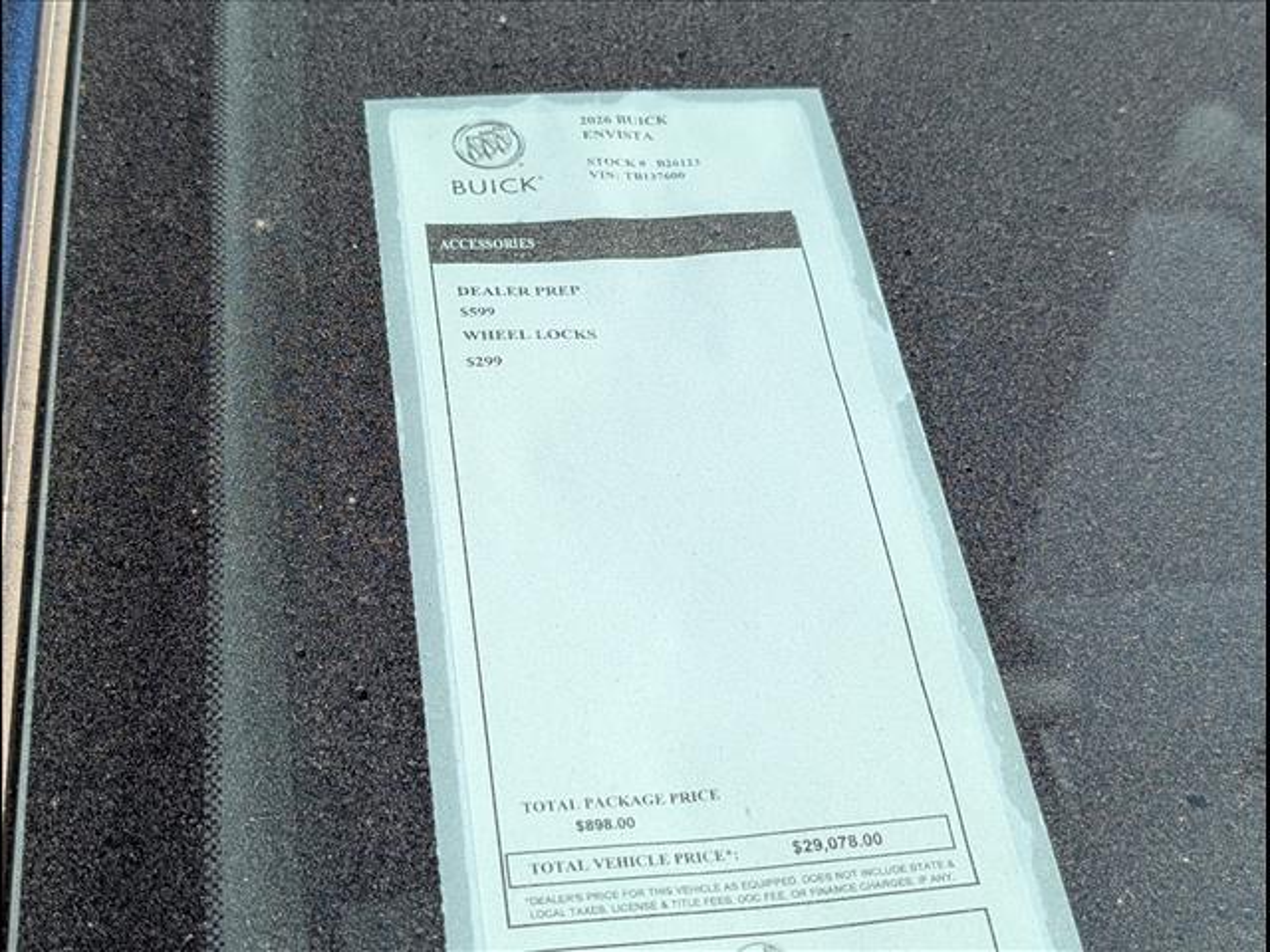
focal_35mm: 49
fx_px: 1798
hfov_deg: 38.9
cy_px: 476
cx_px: 635
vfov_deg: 29.7
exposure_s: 1/2500
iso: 41
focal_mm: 6.9
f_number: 1.68
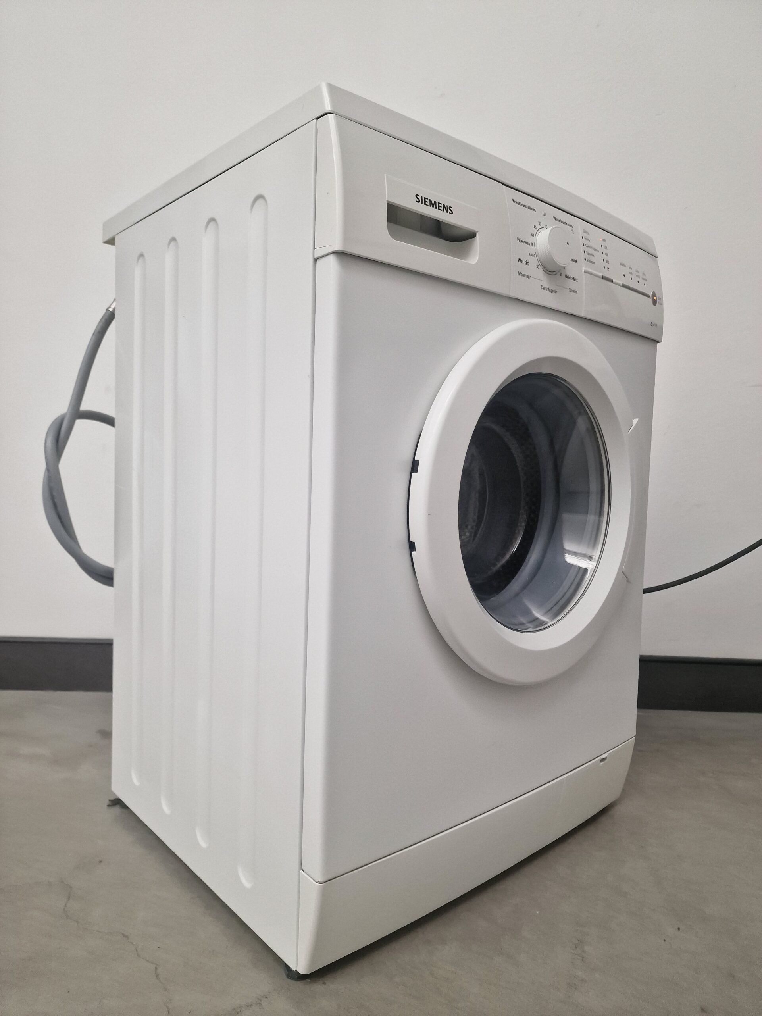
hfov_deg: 58.9
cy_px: 508
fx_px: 675
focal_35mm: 23
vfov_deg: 73.9
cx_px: 381
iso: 200
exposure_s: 1/100
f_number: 1.8
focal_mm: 6.4
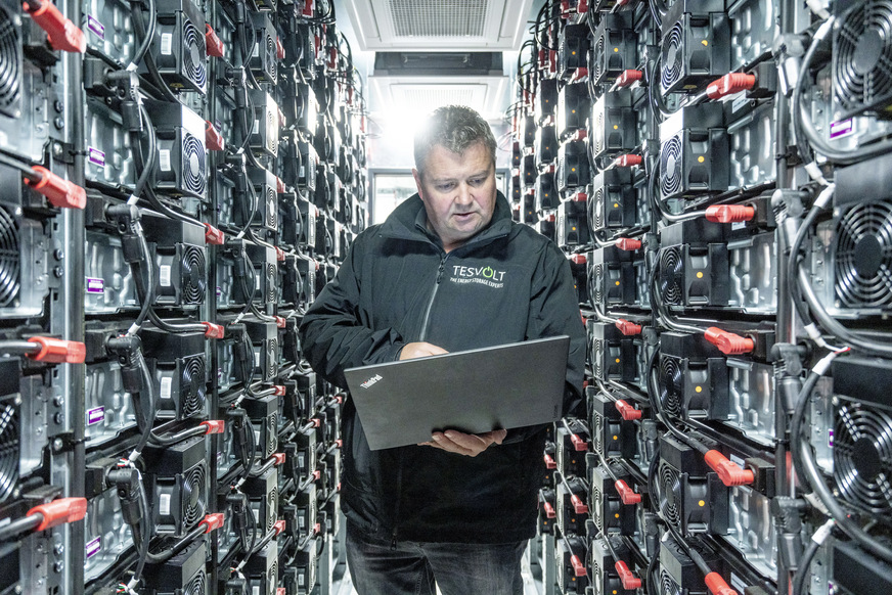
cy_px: 298
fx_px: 620
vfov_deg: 51.3
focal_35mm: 25
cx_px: 446
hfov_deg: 71.5
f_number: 4
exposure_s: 1/50
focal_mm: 25
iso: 2000
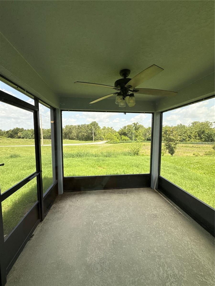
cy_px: 143
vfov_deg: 102.1
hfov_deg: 85.7
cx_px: 108
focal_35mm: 14
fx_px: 116
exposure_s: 1/374
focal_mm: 2.22
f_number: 2.2
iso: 50
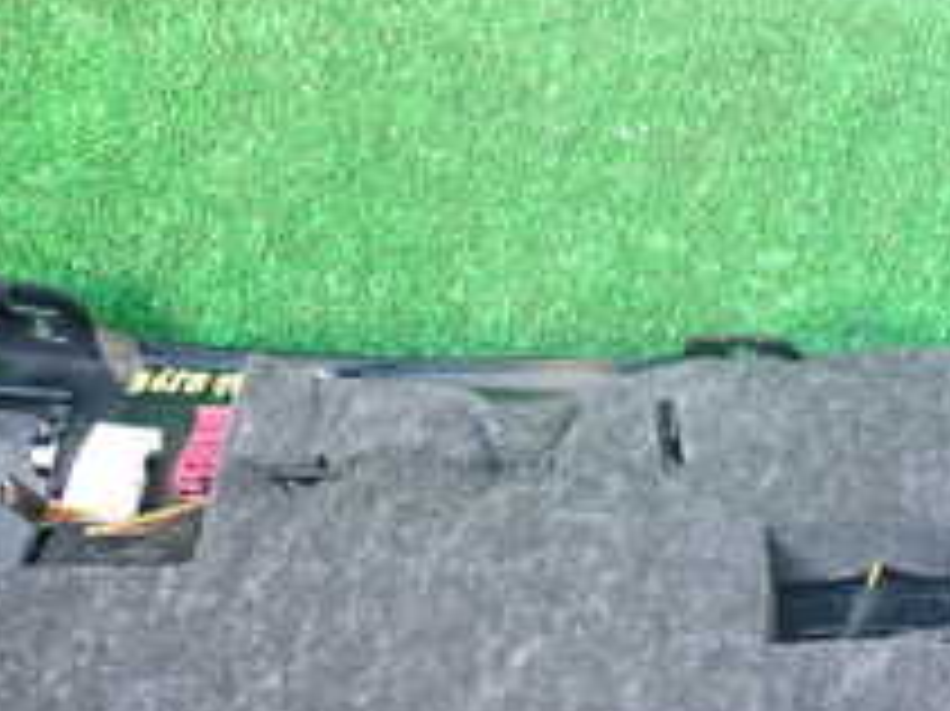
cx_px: 882
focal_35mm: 71
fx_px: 1947
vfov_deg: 19.8
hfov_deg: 26.4
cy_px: 778
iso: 250
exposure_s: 1/30
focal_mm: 4.5
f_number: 2
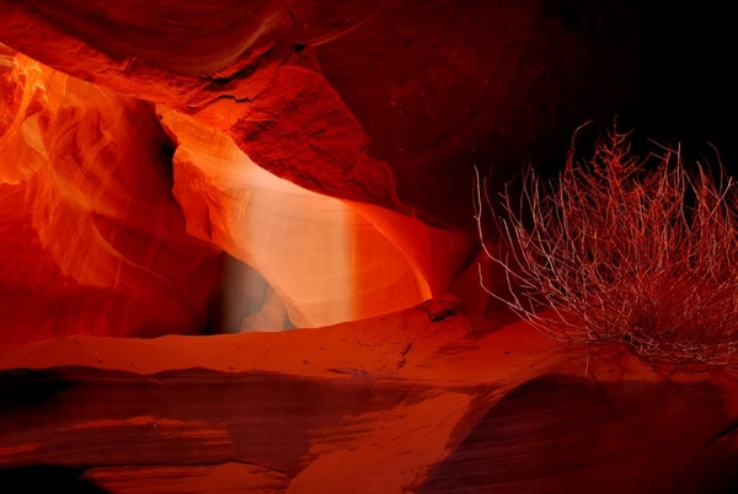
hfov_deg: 43.5
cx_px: 369
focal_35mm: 45
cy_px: 247
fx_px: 924
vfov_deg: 30.0
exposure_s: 1/13
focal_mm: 30
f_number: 4.2
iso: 400
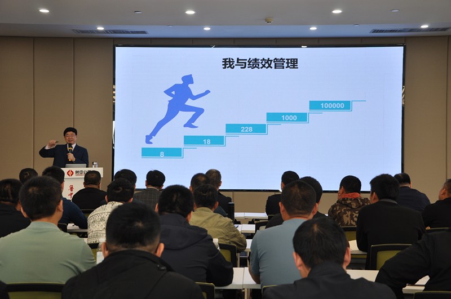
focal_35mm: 52
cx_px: 226
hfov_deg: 37.9
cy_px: 150
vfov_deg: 25.7
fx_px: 657
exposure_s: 1/30
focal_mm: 35
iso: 280
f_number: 5.6
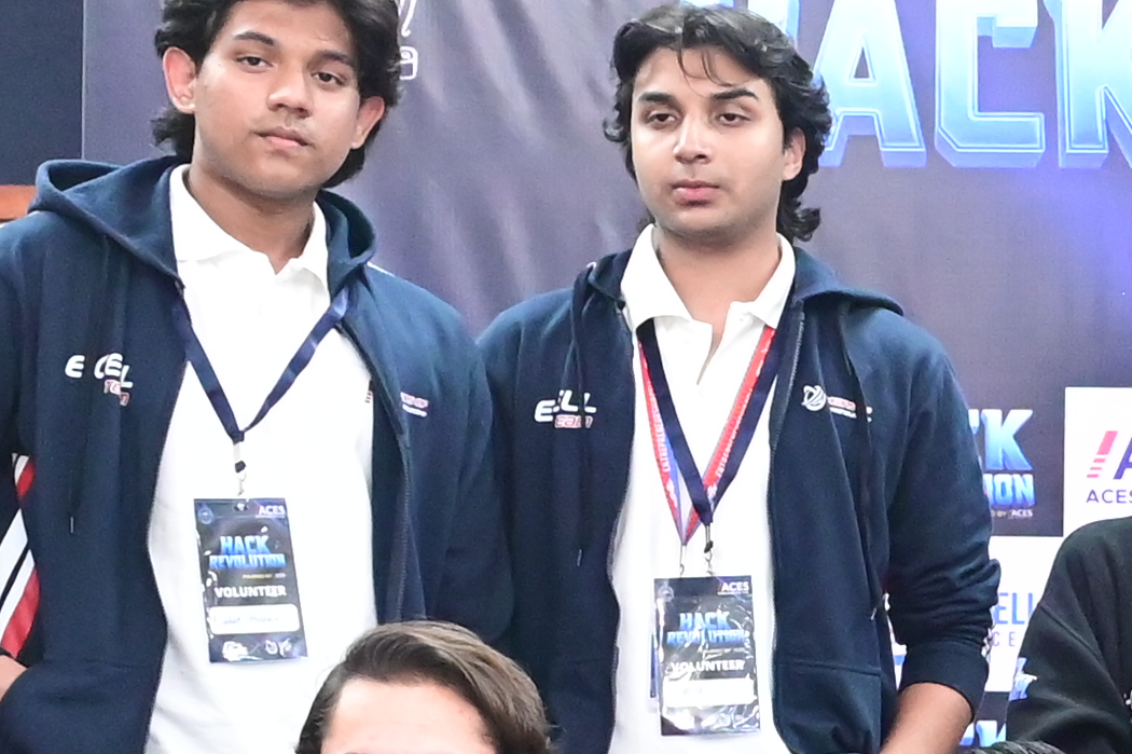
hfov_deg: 11.7
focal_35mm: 167
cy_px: 838
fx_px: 5249
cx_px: 1734
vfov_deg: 8.2
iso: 6400
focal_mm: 29
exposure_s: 1/125
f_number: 4.5
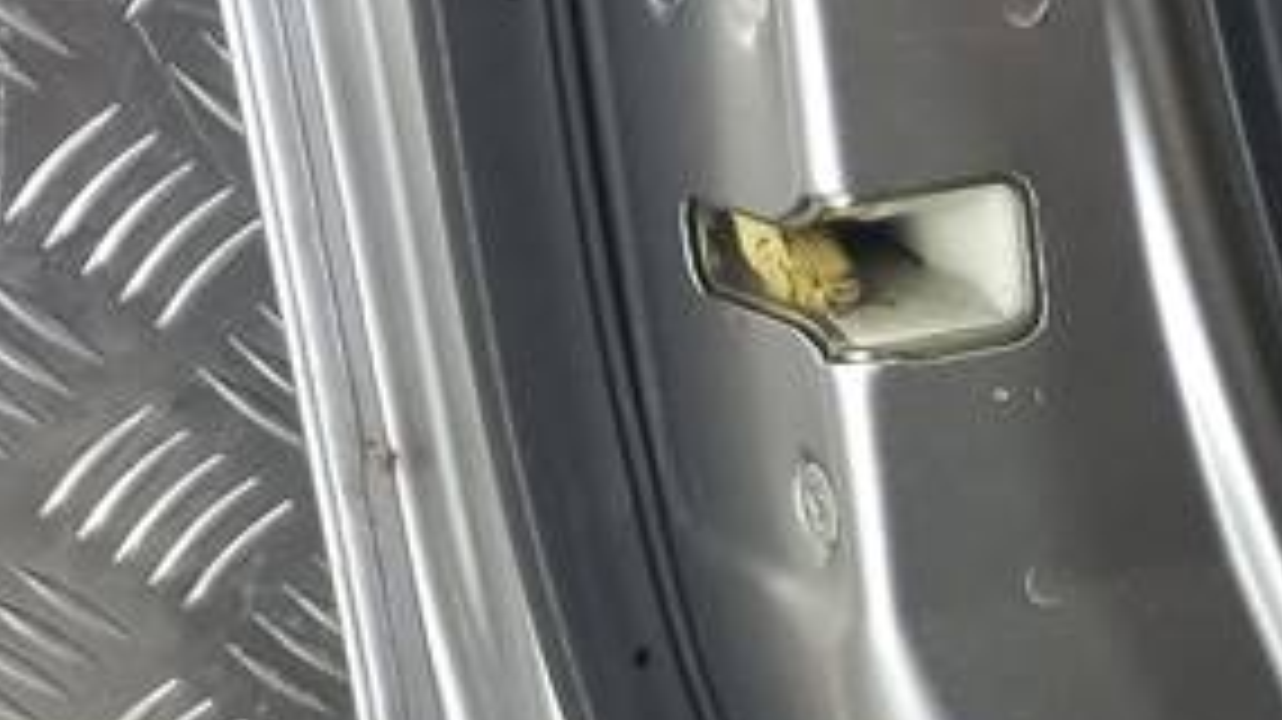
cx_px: 1255
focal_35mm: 98
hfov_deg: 21.1
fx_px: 3330
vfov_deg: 12.3
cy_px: 639
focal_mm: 4.6
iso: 125
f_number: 1.8
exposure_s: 1/50
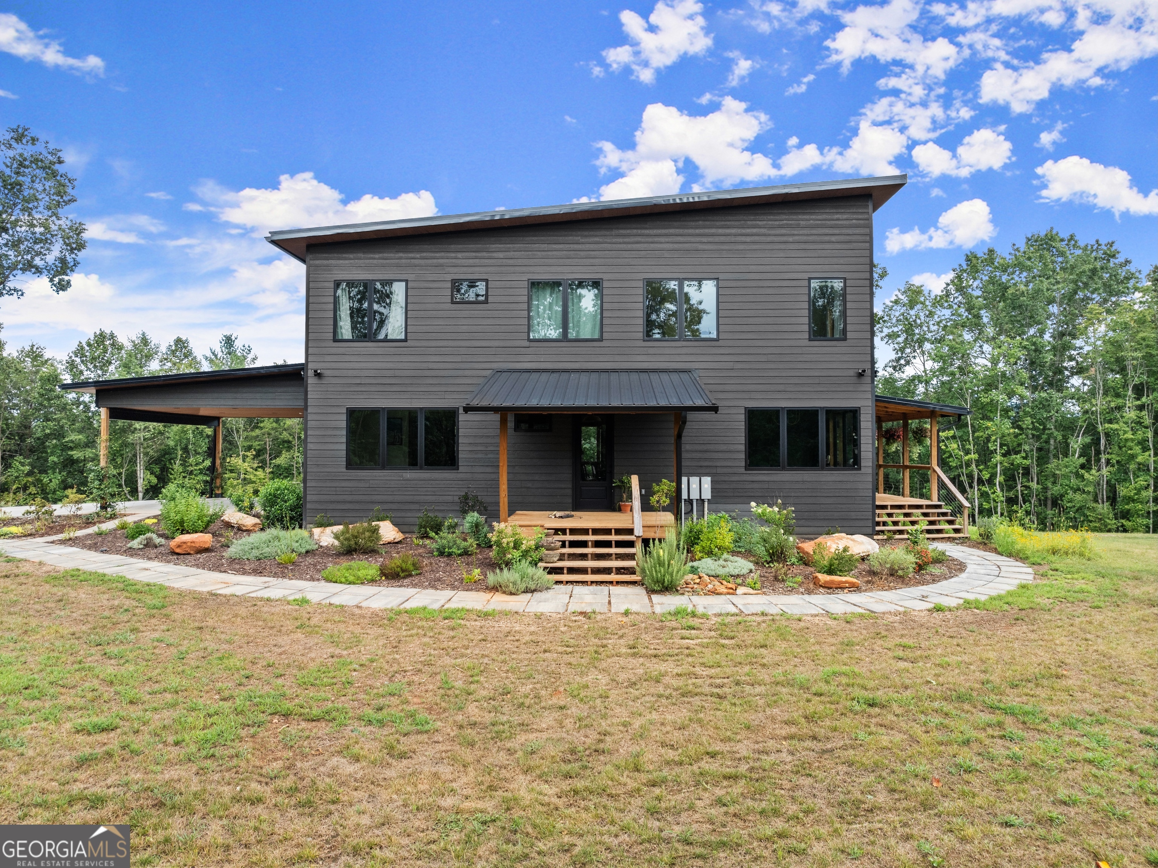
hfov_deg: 71.6
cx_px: 579
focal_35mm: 24
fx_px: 802
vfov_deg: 56.8
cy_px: 434
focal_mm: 12.29
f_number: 2.8
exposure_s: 1/60
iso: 170
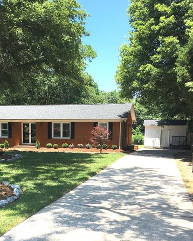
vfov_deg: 43.0
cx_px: 62
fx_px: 300
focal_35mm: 42
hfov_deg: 35.3
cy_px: 168
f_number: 2.2
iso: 25
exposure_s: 1/1148
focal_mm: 4.15
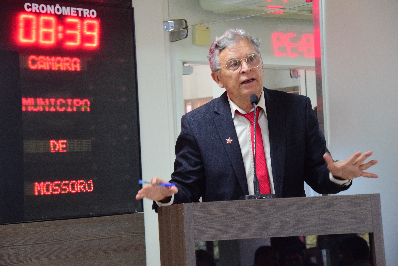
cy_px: 133
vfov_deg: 8.3
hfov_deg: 12.5
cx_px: 199
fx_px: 1824
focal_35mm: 165
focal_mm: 110
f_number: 5.6
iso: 1600
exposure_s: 1/60
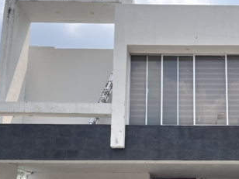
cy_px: 148
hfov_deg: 37.4
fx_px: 345
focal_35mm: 50
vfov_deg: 28.4
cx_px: 175
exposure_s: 1/2695
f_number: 1.5
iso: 50
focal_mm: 5.7
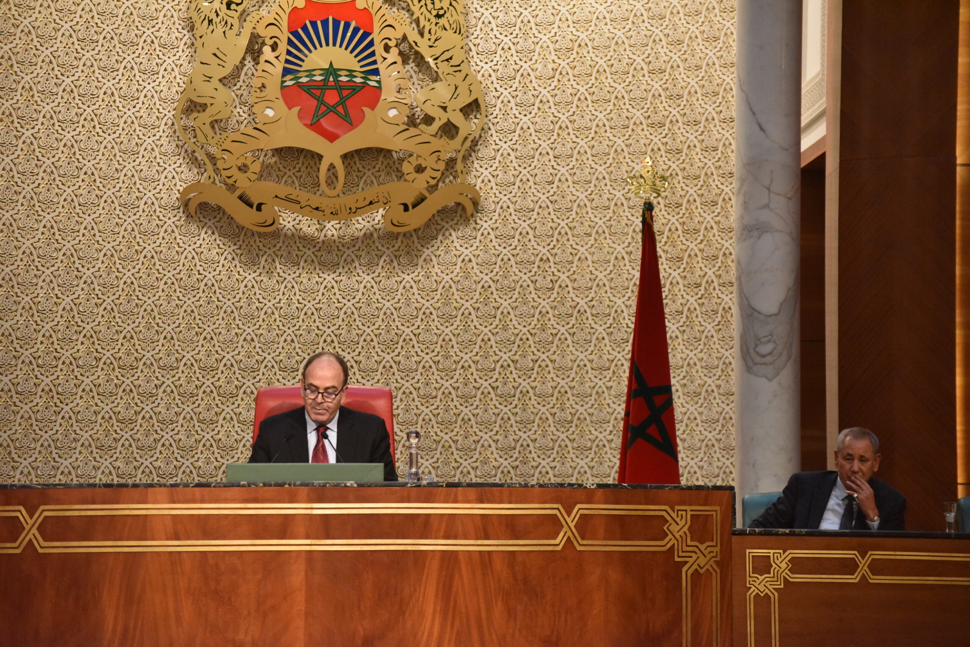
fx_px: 3369
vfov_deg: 11.0
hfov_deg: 16.4
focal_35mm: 125
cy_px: 324
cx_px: 485
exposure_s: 1/200
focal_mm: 125
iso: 6400
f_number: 4.8
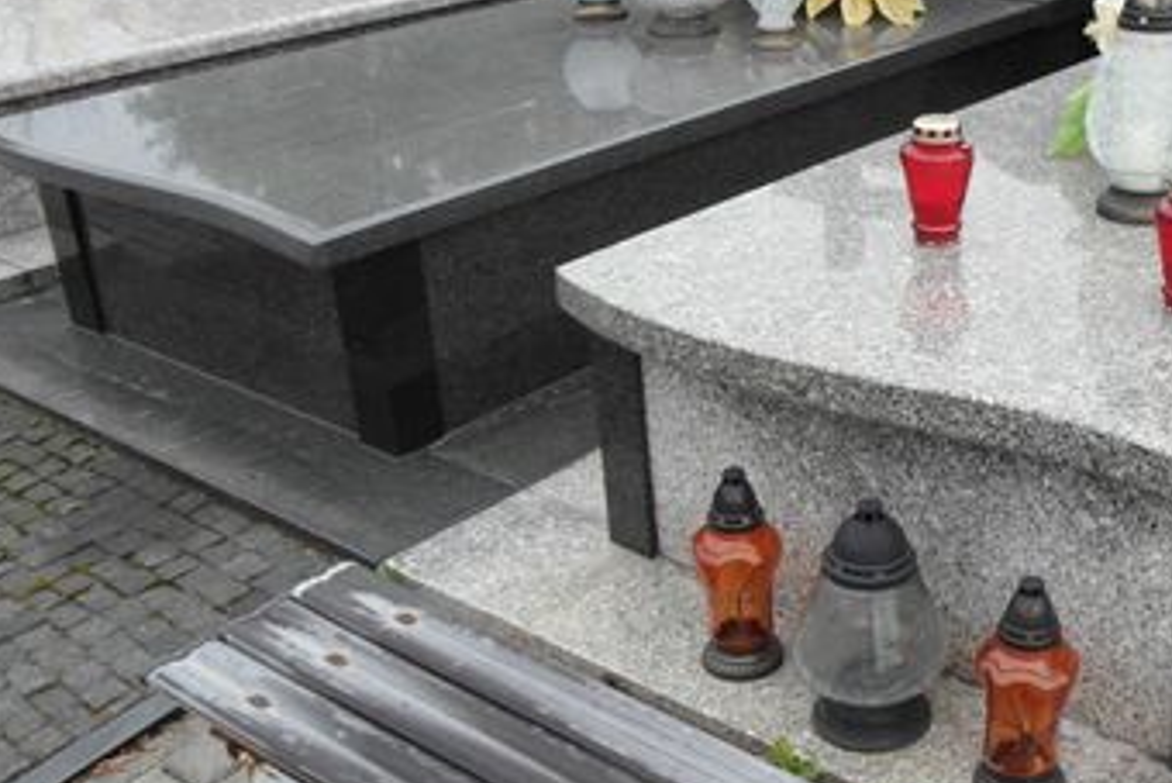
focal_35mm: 47
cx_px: 917
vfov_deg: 28.7
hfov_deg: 40.4
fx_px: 1531
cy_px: 390
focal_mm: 5.2
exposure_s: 1/125
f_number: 3.4
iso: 80
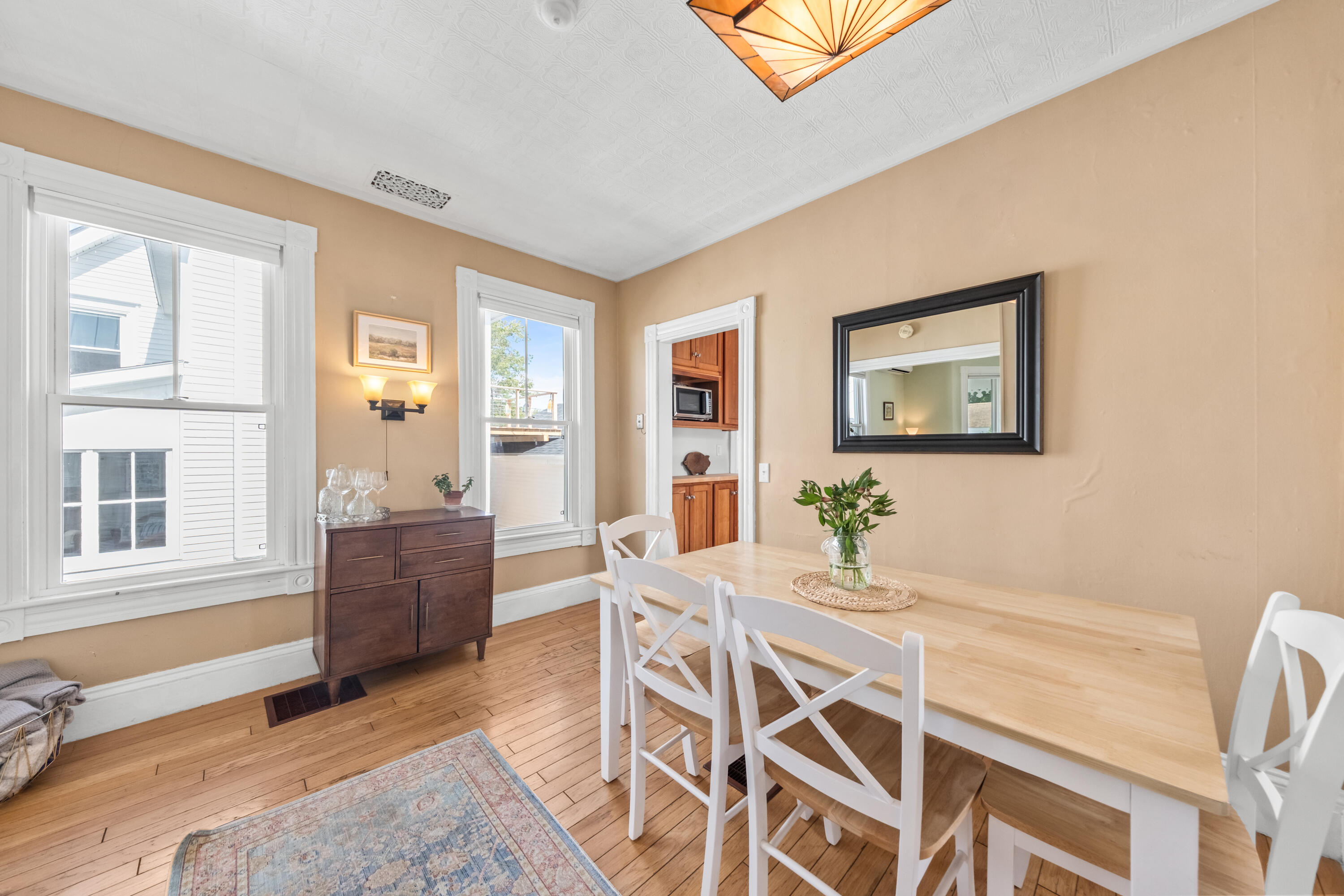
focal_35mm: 12
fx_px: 448
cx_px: 672
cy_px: 448
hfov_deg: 112.6
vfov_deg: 90.0
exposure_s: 1/10
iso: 500
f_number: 8
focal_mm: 8
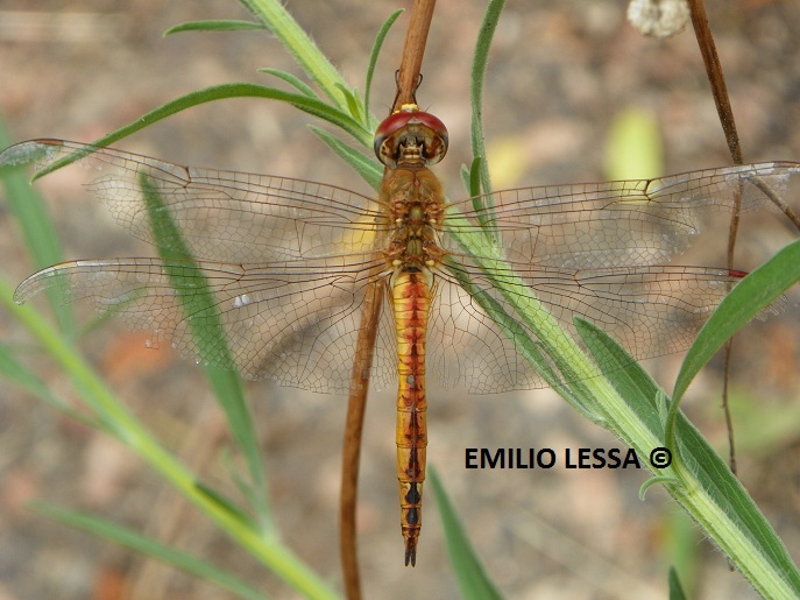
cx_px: 400
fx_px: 4390
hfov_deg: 10.4
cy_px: 300
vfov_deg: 7.8
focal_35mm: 190
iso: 64
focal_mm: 33.9
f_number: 4.5
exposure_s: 1/125
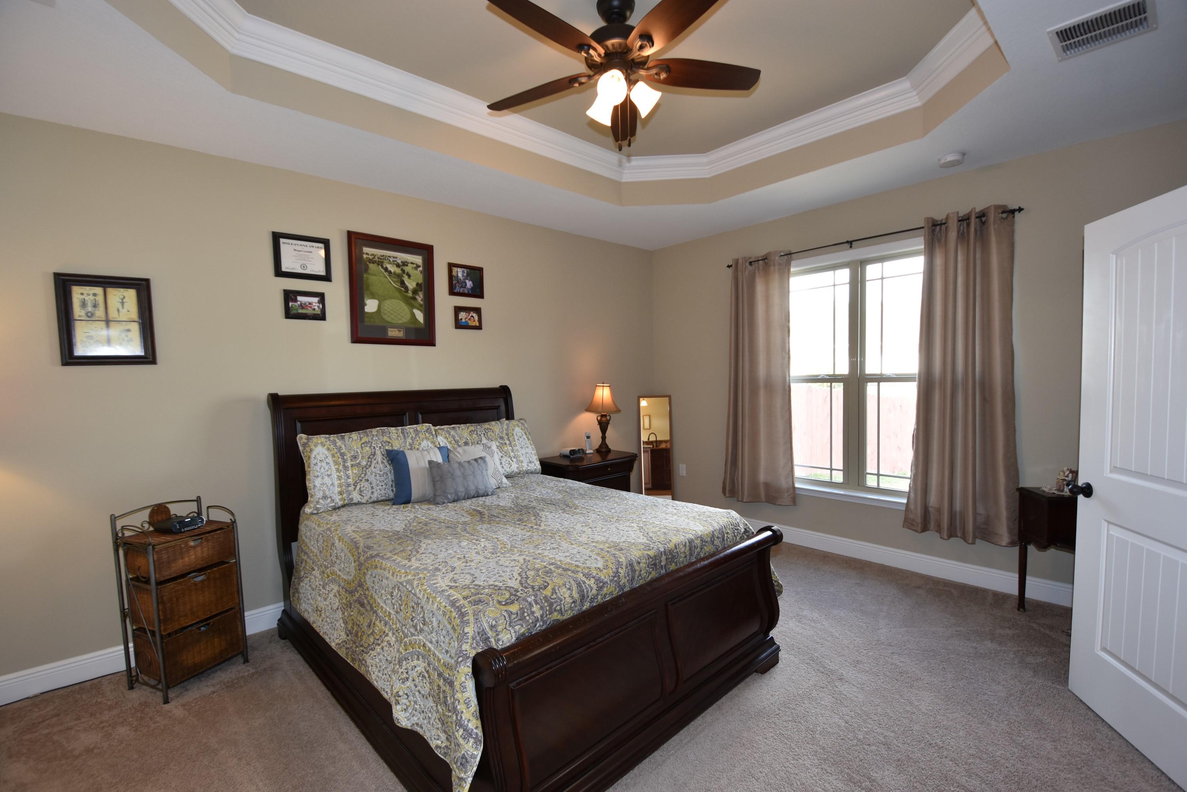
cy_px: 396
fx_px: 495
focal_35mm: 15
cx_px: 594
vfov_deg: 77.4
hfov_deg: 100.4
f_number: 4
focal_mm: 10
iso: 360
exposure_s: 1/60
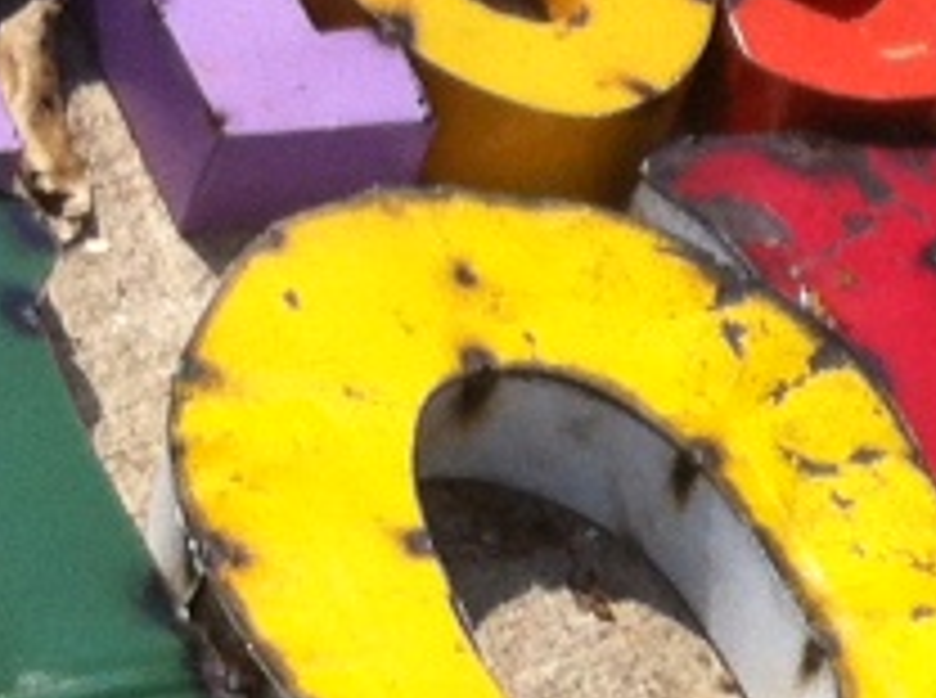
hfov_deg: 8.6
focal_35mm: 218
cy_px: 1121
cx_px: 1832
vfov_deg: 6.7
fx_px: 5881
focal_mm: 3.85
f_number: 2.8
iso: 80
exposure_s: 1/1542
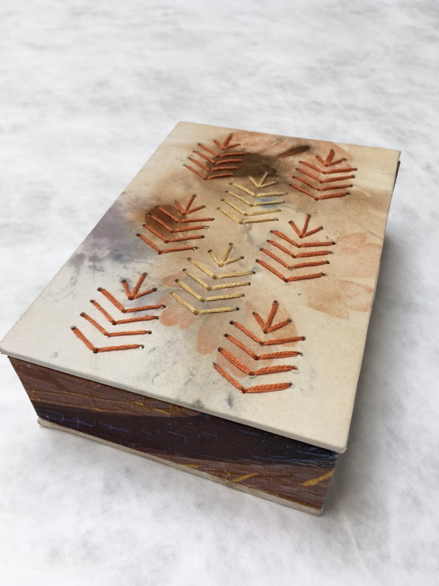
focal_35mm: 30
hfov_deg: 46.8
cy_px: 300
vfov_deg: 60.0
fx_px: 507
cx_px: 226
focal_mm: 4.15
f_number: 2.2
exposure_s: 1/60
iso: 25
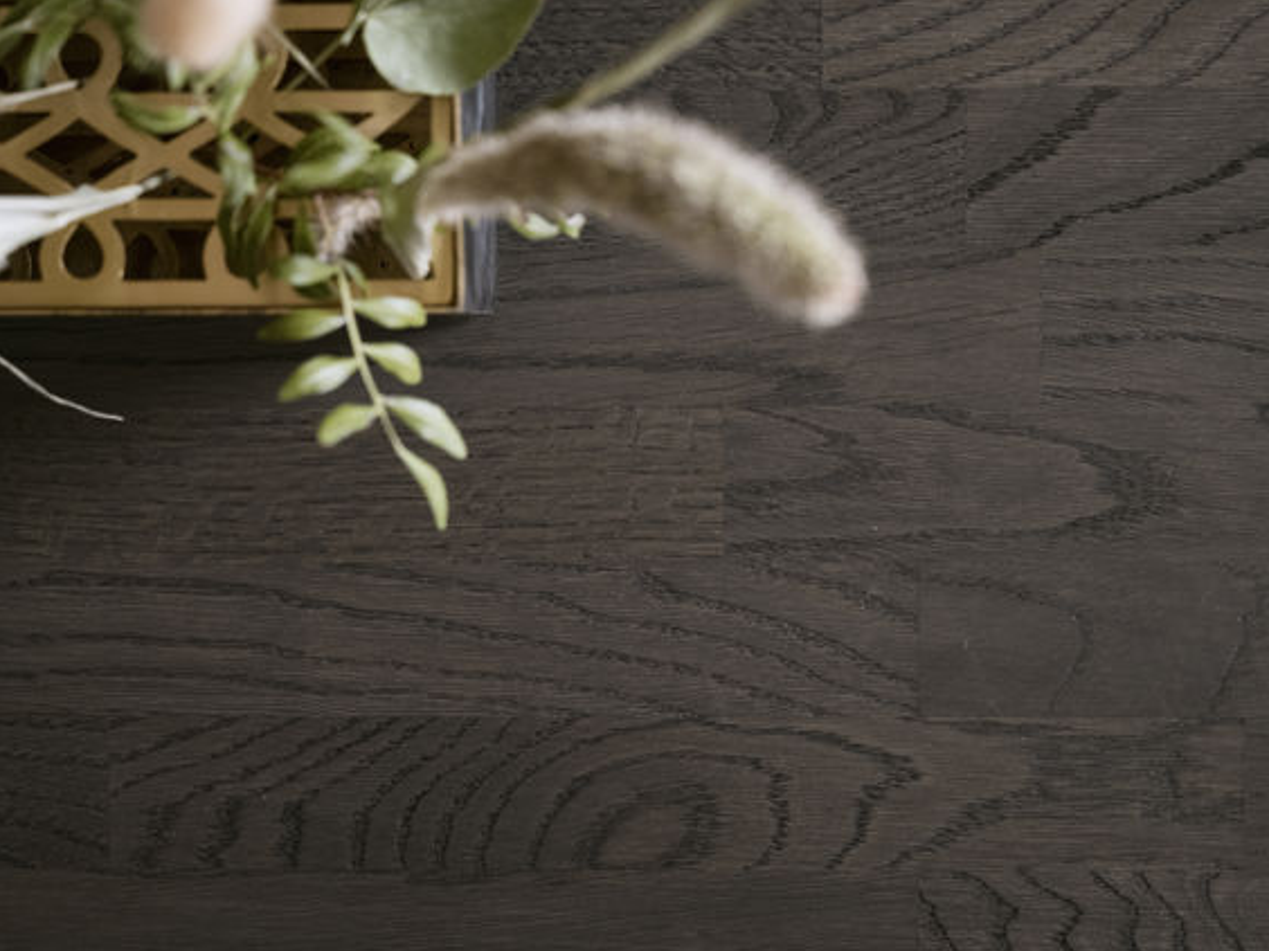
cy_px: 477
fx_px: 2236
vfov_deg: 24.0
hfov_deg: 31.7
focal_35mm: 61
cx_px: 606
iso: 2000
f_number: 4
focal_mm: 56
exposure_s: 1/100
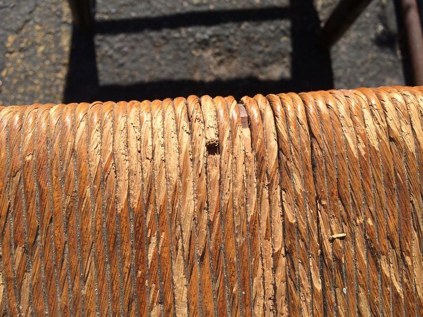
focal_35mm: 30
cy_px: 158
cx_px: 212
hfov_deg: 60.0
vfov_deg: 46.8
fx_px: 367
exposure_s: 1/2053
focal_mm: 4.12
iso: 40
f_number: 2.2
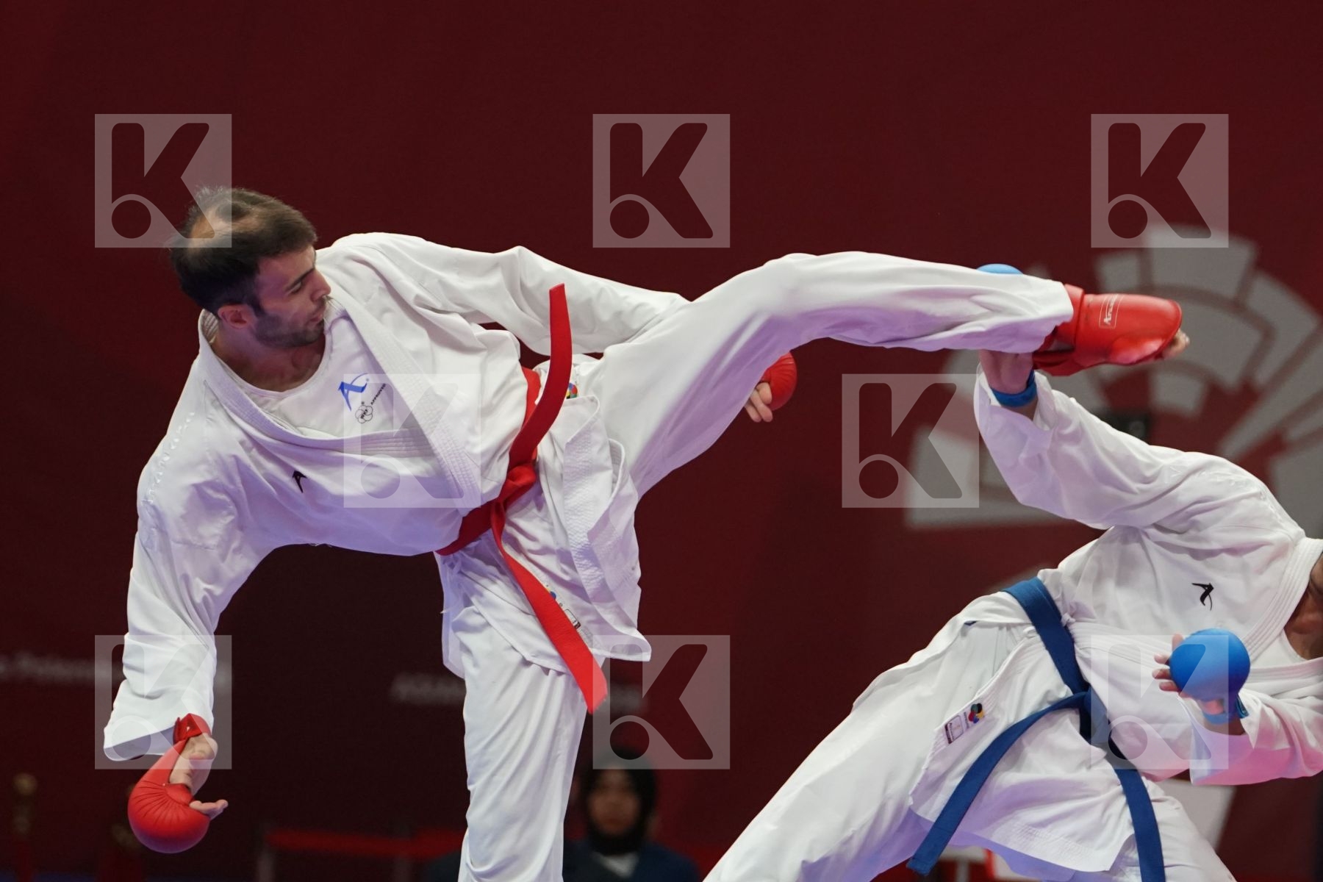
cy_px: 441
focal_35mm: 316
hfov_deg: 6.5
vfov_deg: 4.3
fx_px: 11612
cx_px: 662
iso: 3200
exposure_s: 1/1000
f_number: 4
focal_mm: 211
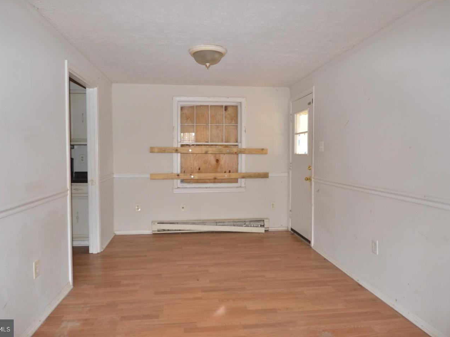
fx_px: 299
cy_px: 167
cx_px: 215
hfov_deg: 73.9
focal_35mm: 23
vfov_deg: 58.9
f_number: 4
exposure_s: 1/60
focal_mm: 14
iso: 800
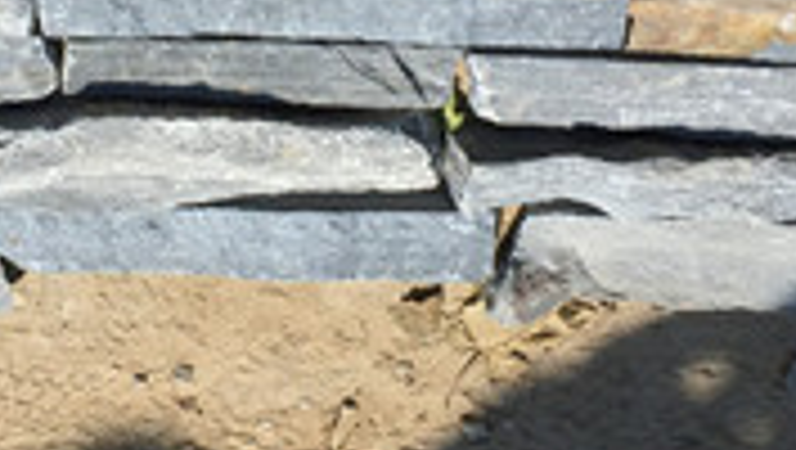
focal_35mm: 89
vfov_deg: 13.2
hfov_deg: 23.8
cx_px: 256
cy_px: -115
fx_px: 1880
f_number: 2.2
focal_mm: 4.15
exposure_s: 1/3300
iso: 32
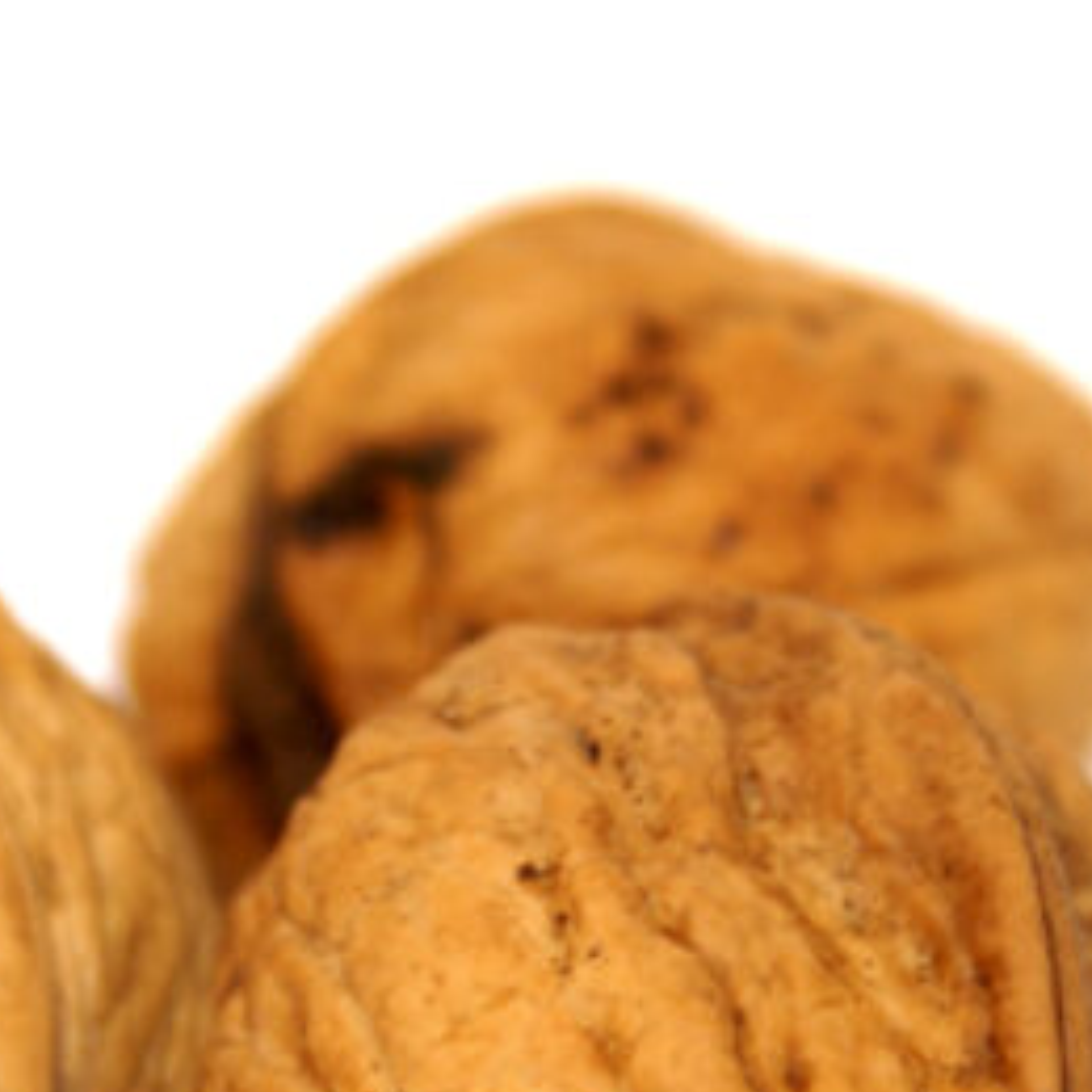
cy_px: 1029
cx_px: 676
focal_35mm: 235
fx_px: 8387
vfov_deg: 7.4
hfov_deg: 7.4
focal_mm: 60
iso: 100
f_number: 6.3
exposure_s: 1/125
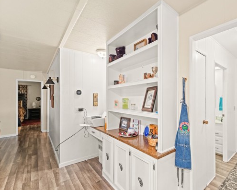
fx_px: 119
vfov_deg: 77.0
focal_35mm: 17
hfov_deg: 88.3
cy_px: 98
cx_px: 145
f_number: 8
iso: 2000
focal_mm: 14
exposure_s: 1/8
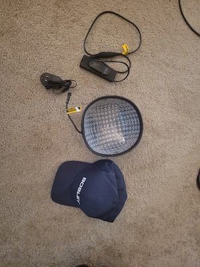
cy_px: 134
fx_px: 200
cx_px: 100
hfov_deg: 53.1
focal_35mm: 26
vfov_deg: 67.3
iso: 800
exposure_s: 1/24
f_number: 1.8
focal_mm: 5.4
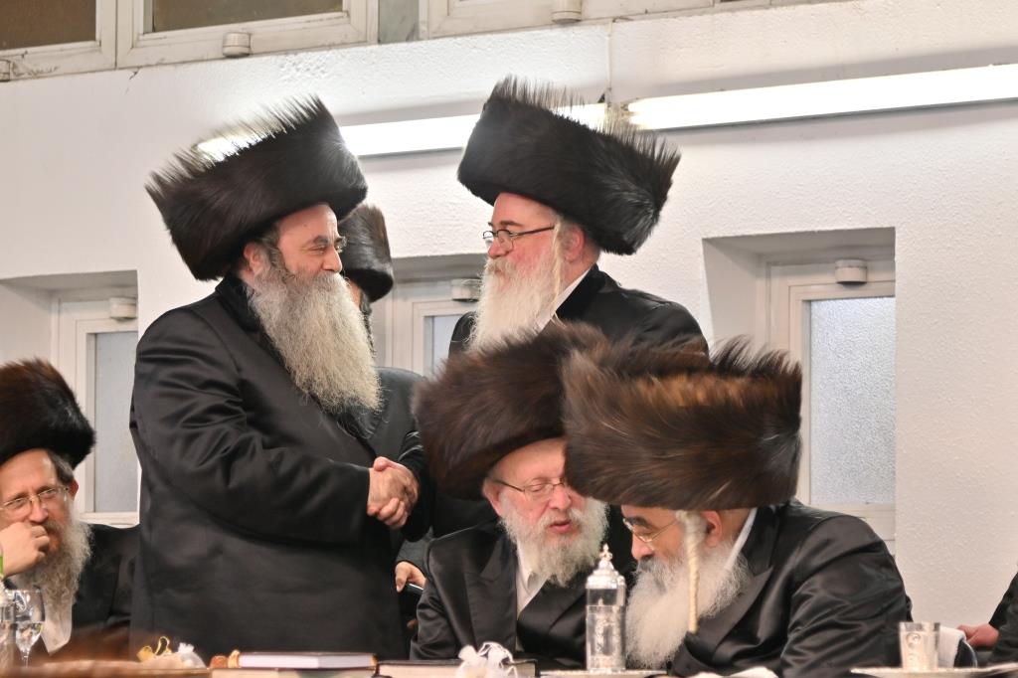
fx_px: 4155
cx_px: 509
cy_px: 339
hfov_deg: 14.0
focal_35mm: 147
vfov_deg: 9.3
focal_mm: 98
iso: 640
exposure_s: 1/400
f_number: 4
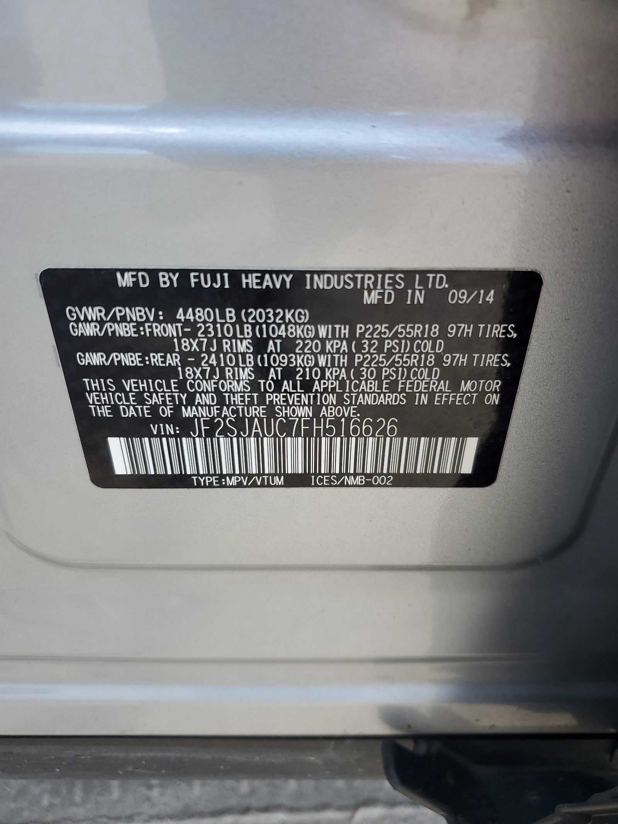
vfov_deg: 67.3
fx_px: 619
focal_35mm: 26
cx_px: 309
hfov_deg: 53.1
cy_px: 412
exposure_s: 1/417
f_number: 1.5
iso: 50
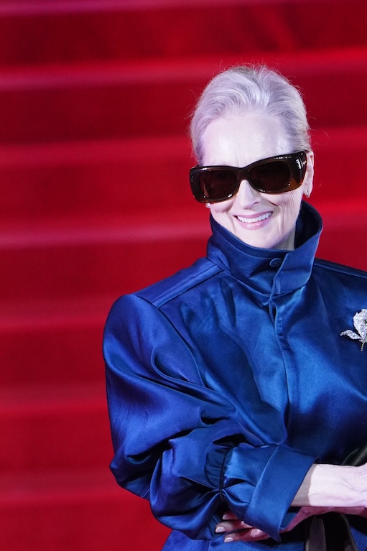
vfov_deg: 3.9
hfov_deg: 2.6
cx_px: 291
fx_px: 7985
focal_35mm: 522
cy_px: 428
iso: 2500
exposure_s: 1/2000
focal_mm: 178
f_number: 2.8
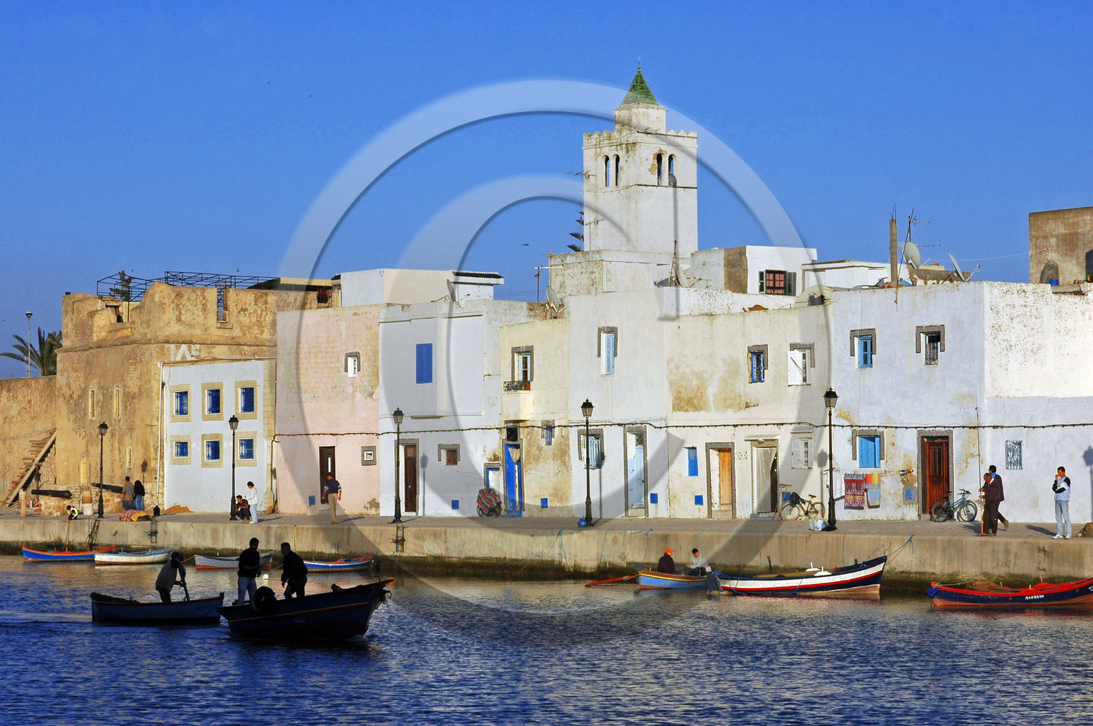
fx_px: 2820
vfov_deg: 14.7
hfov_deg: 21.9
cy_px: 363
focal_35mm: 93
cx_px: 546
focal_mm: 62
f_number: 11
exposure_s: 1/500
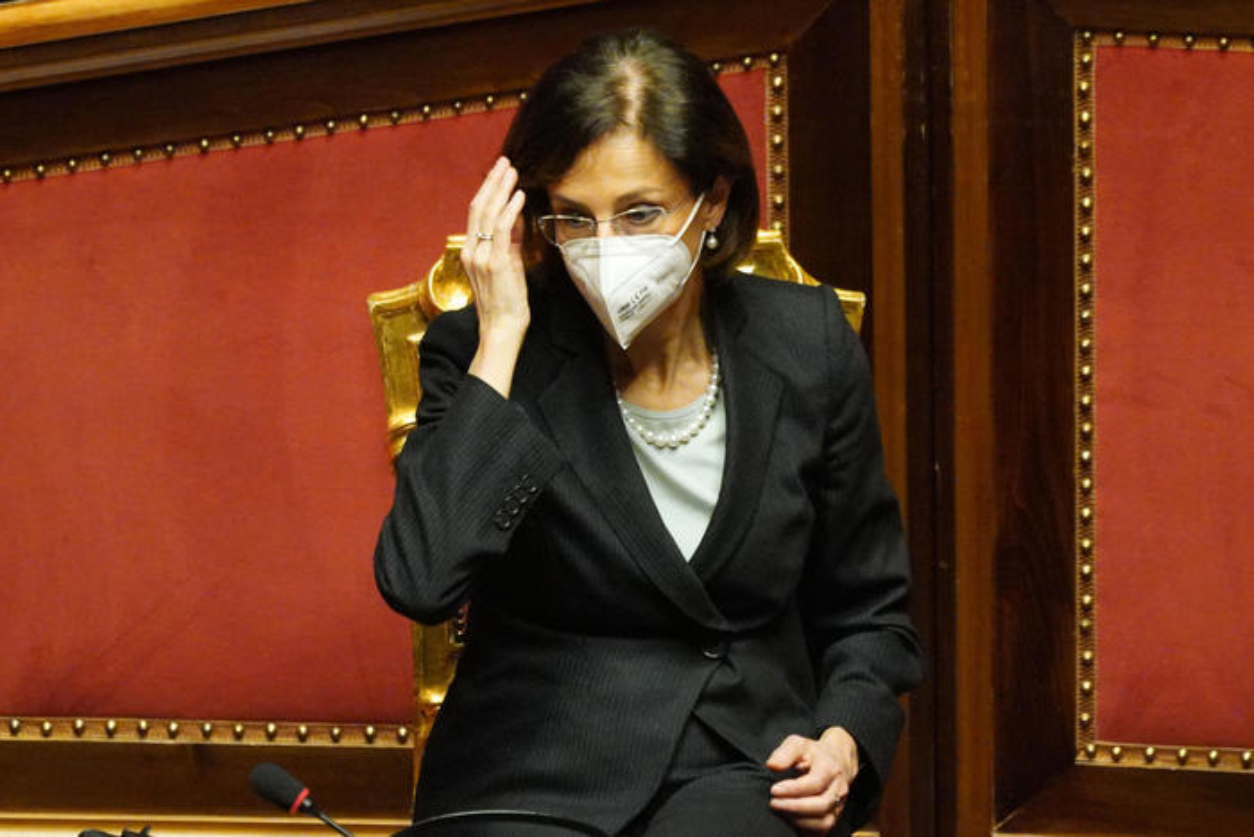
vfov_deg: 3.0
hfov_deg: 4.5
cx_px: 627
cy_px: 418
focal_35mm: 463
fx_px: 16130
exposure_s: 1/160
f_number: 5.6
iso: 12800
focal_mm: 309
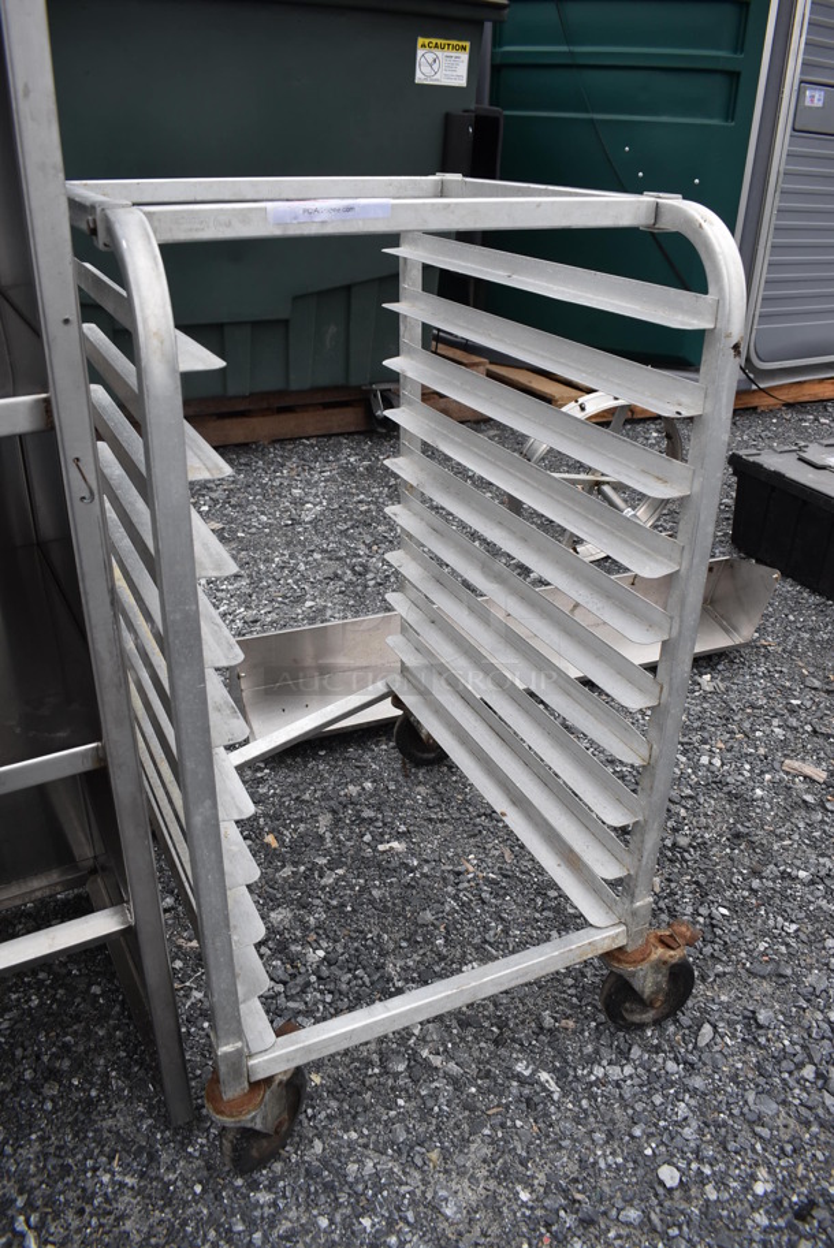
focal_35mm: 27
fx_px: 937
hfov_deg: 48.0
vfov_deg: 67.3
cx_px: 417
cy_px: 624
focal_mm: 18
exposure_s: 1/250
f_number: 6.3
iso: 200
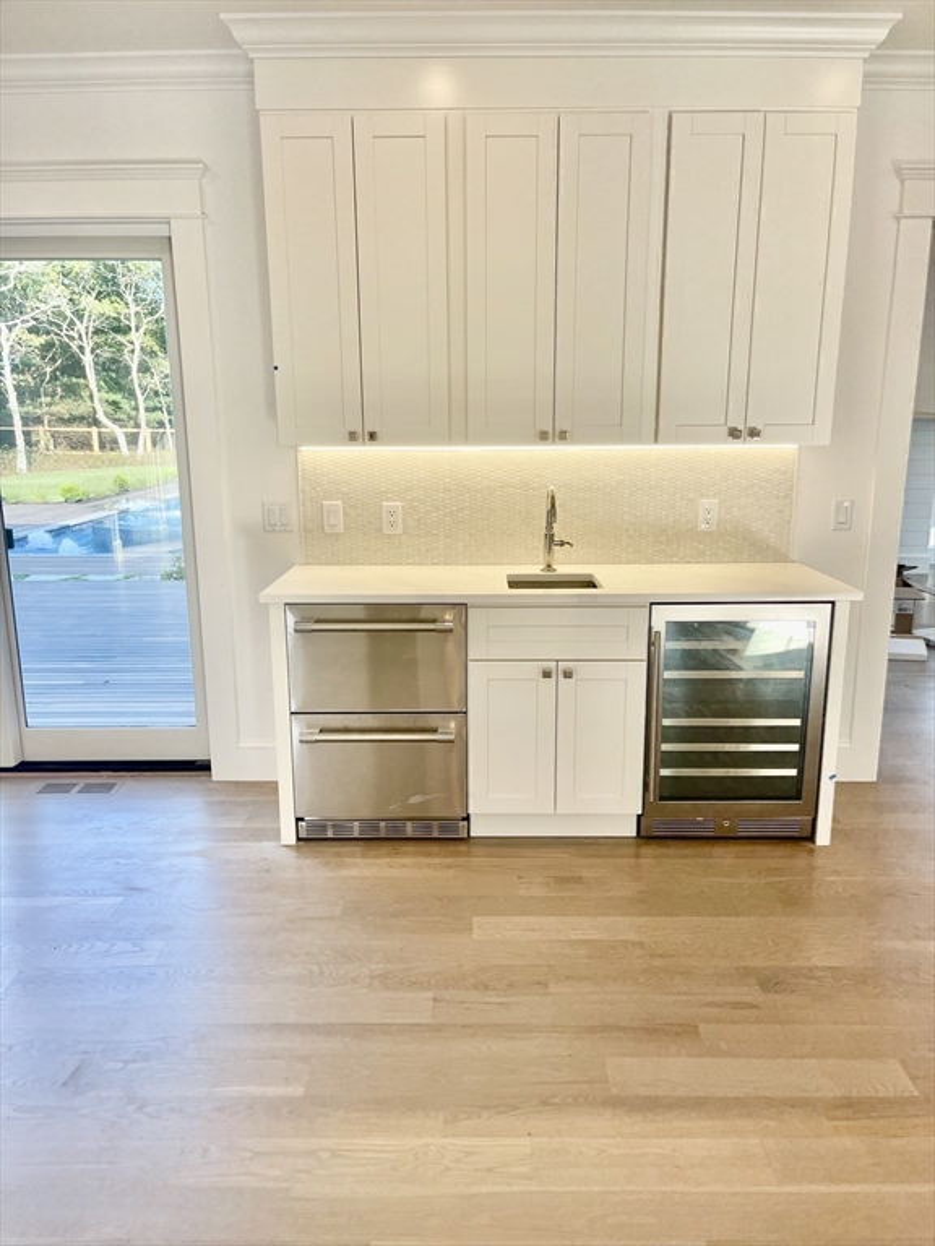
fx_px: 900
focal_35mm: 25
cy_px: 623
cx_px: 468
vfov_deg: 69.4
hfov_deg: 54.9
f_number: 1.6
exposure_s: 1/142
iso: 32
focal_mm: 5.1
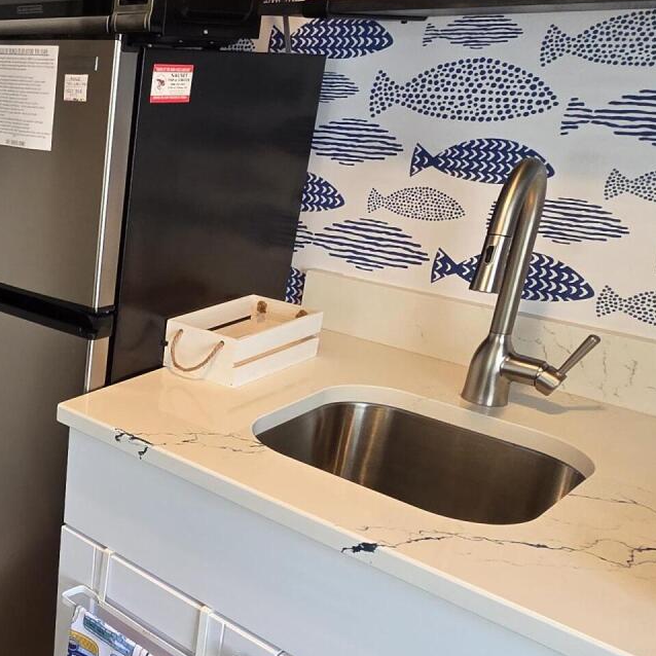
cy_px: 361
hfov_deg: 37.4
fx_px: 772
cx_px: -90
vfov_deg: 46.0
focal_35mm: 36
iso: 250
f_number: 2.2
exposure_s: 1/60
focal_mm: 2.2
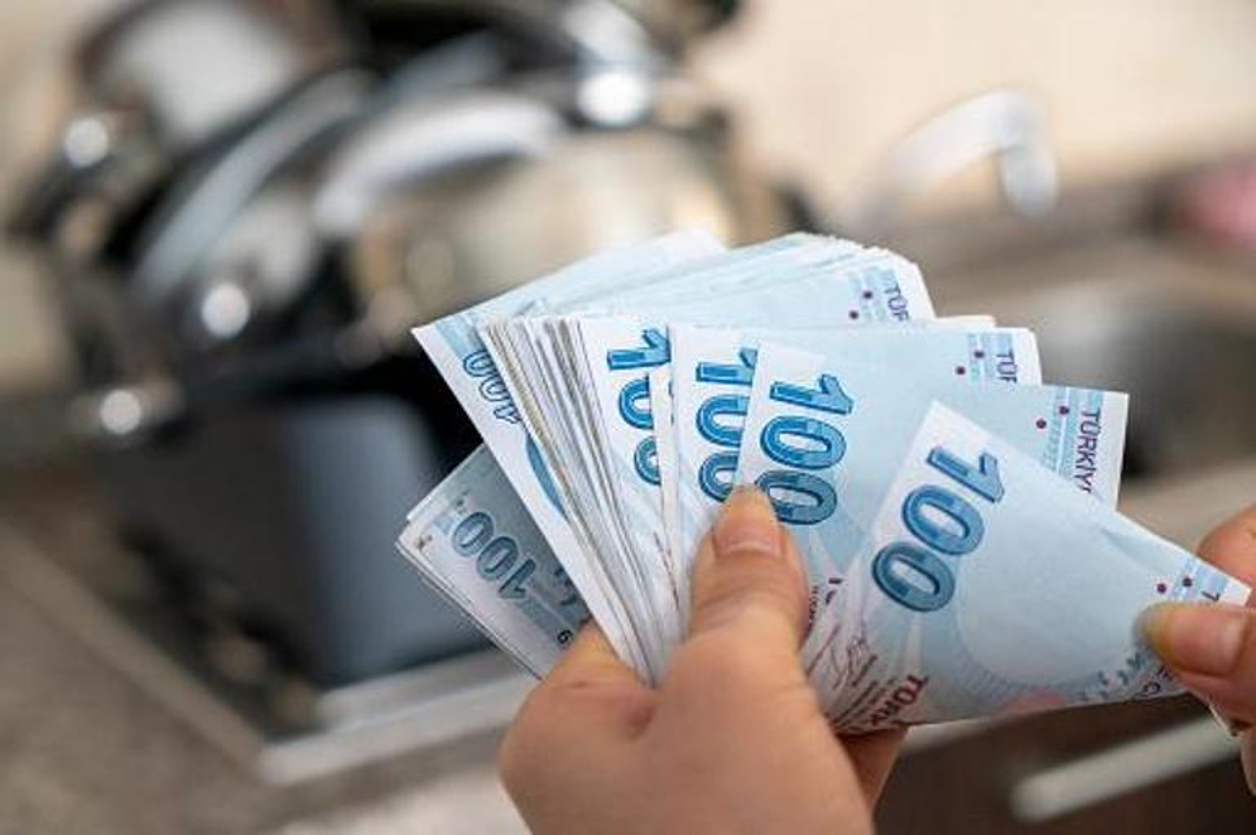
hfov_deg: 28.9
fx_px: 2440
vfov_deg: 19.4
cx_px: 628
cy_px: 418
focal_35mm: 70
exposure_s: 1/160
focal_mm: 70
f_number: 4
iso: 1600
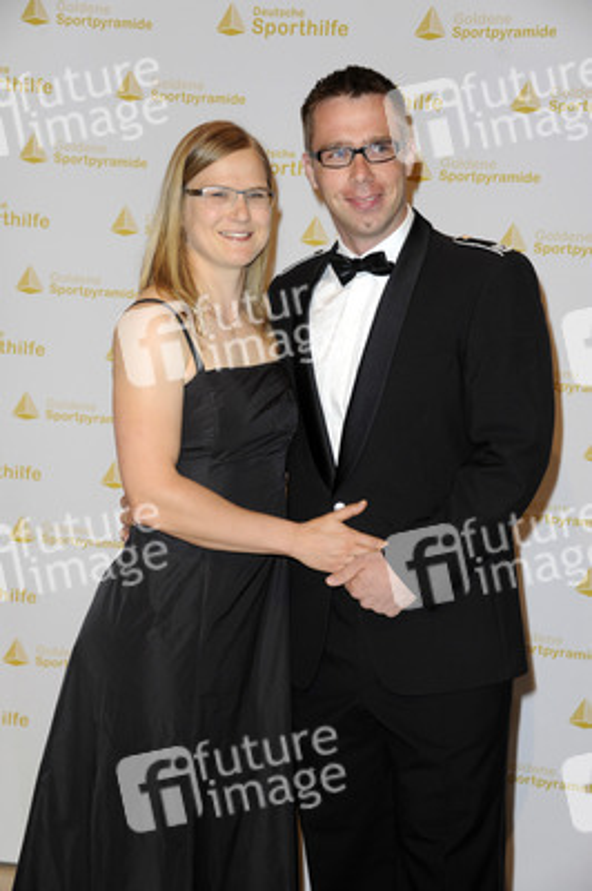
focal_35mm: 70
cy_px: 446
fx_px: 1730
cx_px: 296
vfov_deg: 28.9
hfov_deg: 19.4
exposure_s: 1/160
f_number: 5.6
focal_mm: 70
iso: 800
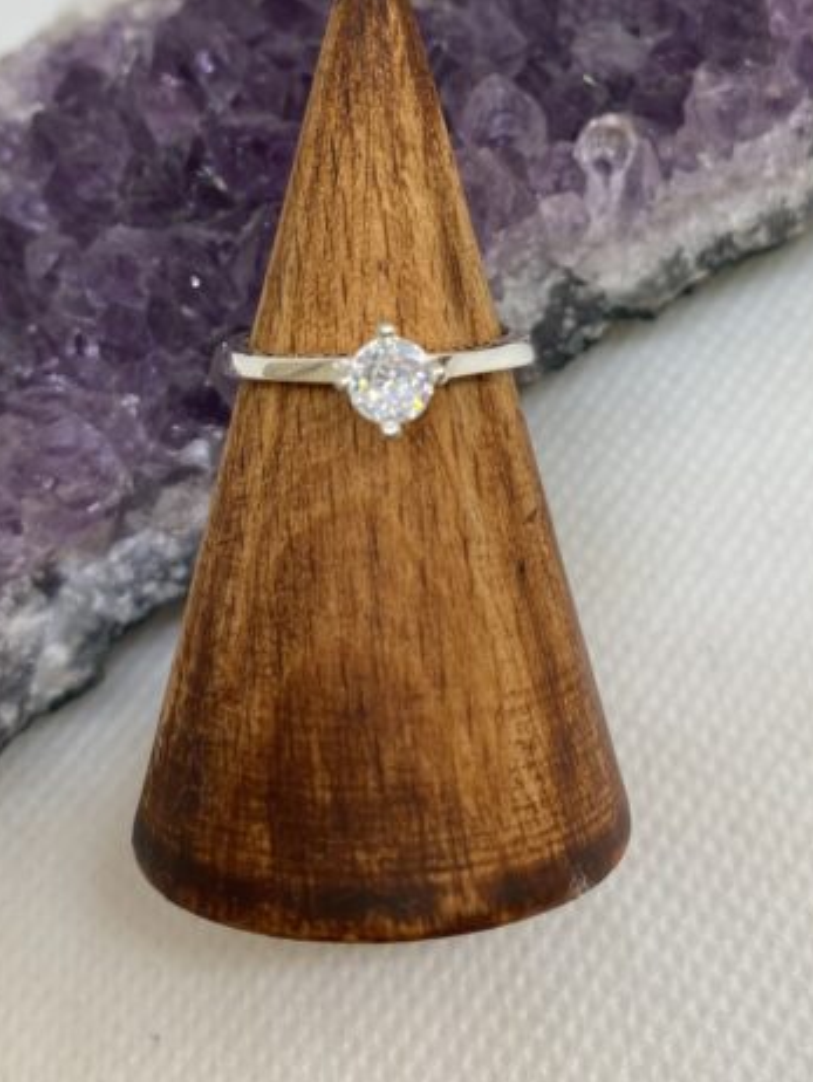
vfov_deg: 40.0
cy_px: 185
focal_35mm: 45
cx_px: 462
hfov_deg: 32.2
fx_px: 1408
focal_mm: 4.25
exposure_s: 1/121
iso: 40
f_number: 1.8
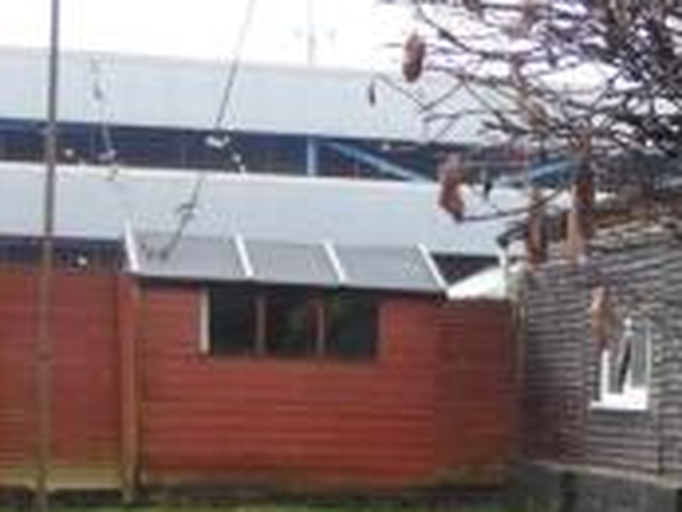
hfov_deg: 18.3
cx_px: 857
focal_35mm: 101
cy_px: 632
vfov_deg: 14.2
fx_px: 1991
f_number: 3.3
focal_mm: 5.3
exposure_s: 1/100
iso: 80
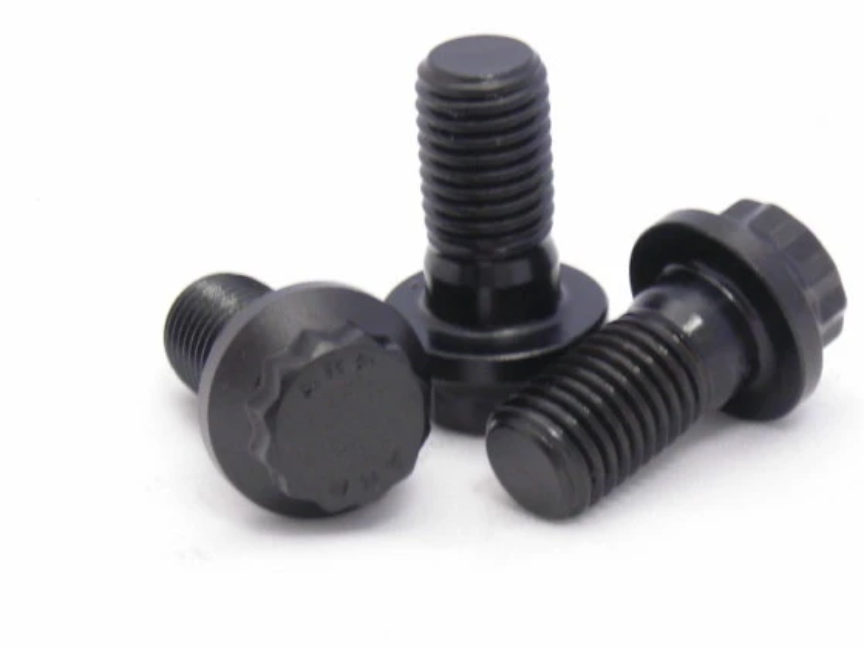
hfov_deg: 11.9
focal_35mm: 166
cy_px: 226
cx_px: 507
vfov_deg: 8.9
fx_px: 4142
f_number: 5.3
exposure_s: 1/4
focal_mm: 19.2
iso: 126
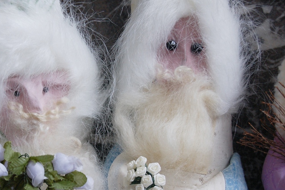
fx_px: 831
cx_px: 87
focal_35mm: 105
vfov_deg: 13.0
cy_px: 110
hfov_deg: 19.4
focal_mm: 50
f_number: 5.6
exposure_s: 1/80
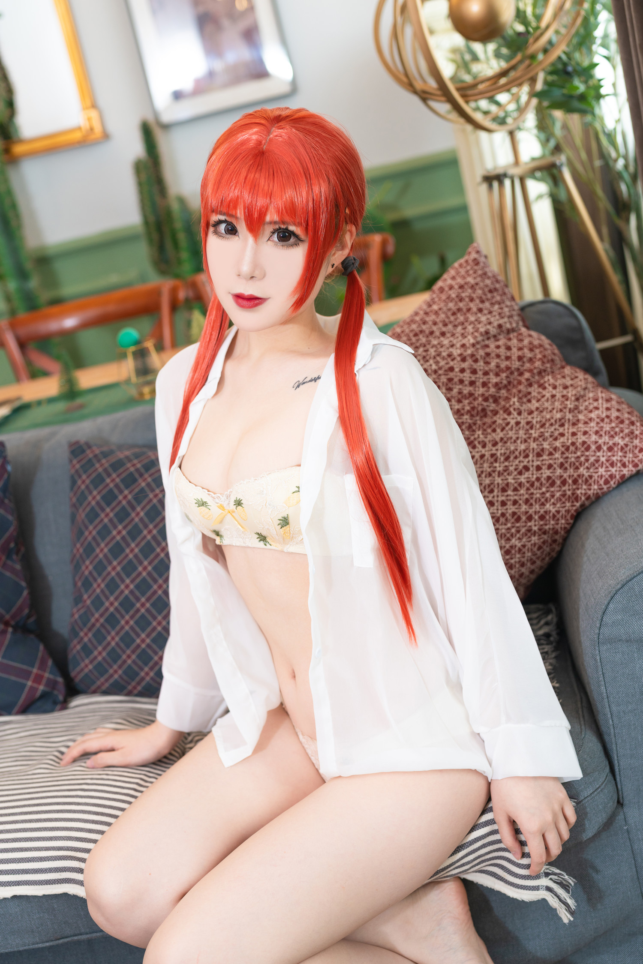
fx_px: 1339
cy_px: 482
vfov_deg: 39.6
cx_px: 322
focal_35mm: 50
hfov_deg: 27.0
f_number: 2.8
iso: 400
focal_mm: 50
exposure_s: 1/160
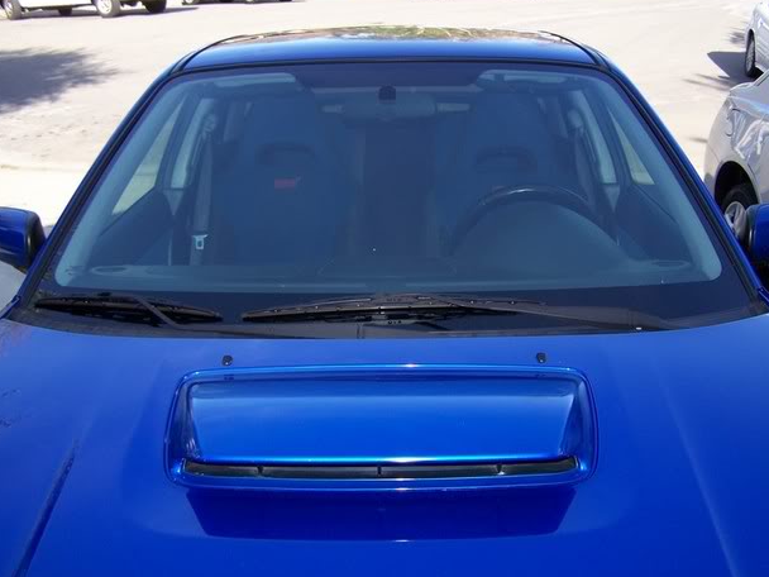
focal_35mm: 40
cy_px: 286
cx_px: 396
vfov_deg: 36.0
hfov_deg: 46.8
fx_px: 889
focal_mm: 6.3
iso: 64
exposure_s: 1/250
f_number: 2.8
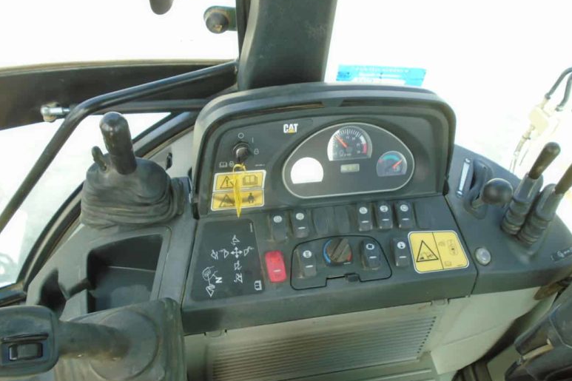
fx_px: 445
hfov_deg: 65.5
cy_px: 199
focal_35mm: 28
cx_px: 295
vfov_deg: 46.4
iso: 100
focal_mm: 4.6
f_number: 3.2
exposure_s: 1/125
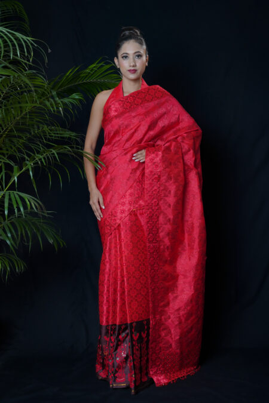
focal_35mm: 45
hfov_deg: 30.1
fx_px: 500
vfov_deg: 44.0
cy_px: 202
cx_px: 134
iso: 320
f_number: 6.3
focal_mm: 44.6
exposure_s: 1/160
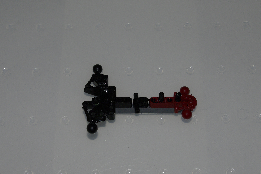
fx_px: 462
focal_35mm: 64
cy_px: 90
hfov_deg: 31.5
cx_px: 130
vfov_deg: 21.4
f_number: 8
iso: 400
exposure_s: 1/45
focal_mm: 31
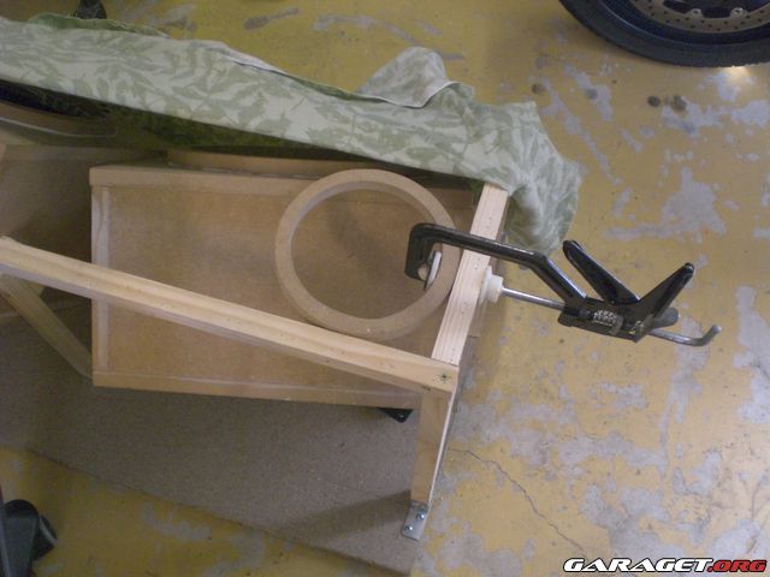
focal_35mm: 38
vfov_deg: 37.7
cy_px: 288
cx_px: 385
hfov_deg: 49.0
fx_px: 845
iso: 400
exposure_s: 1/80
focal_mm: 6.3
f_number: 3.1
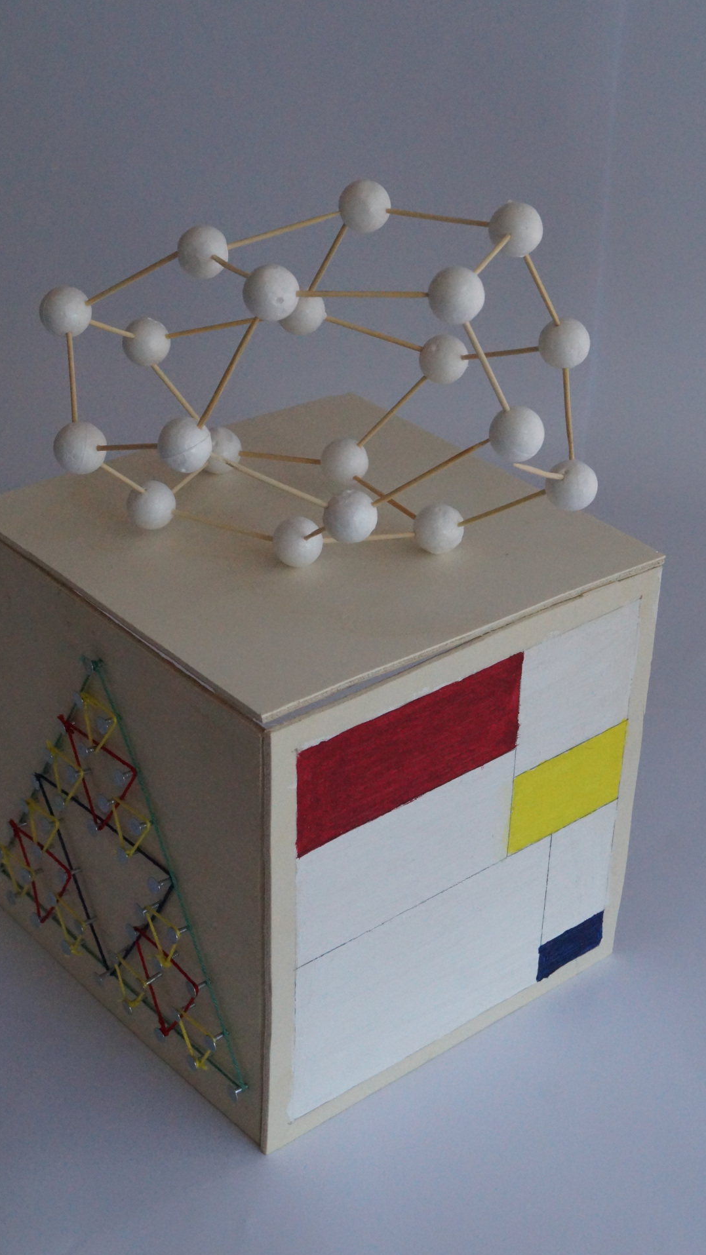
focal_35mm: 63
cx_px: 311
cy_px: 628
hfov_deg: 19.1
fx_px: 2097
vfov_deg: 33.3
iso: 3200
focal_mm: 40
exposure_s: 1/500
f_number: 9
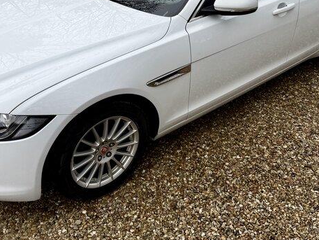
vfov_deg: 34.0
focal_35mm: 42
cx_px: 155
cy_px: 77
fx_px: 387
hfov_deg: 44.8
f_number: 1.78
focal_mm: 6.76
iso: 80
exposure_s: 1/2110
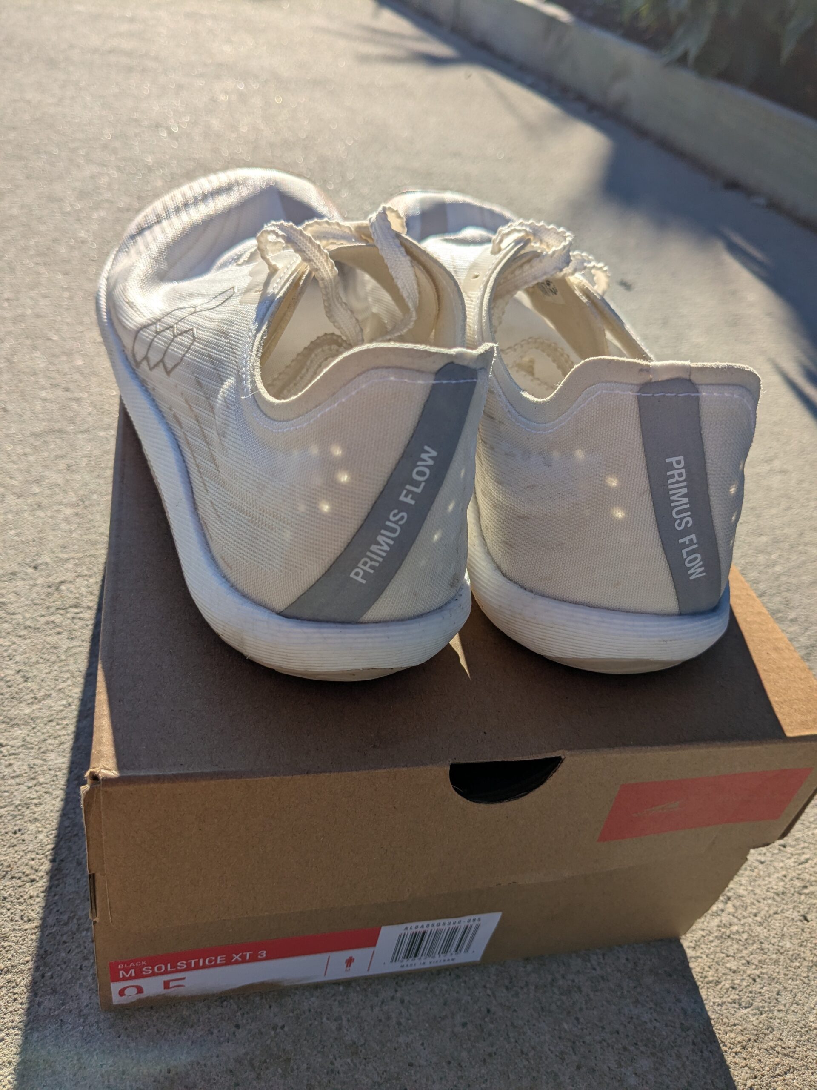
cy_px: 545
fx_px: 850
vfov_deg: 65.3
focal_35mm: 27
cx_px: 408
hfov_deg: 51.4
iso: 50
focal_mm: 4.38
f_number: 1.73
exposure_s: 1/3891
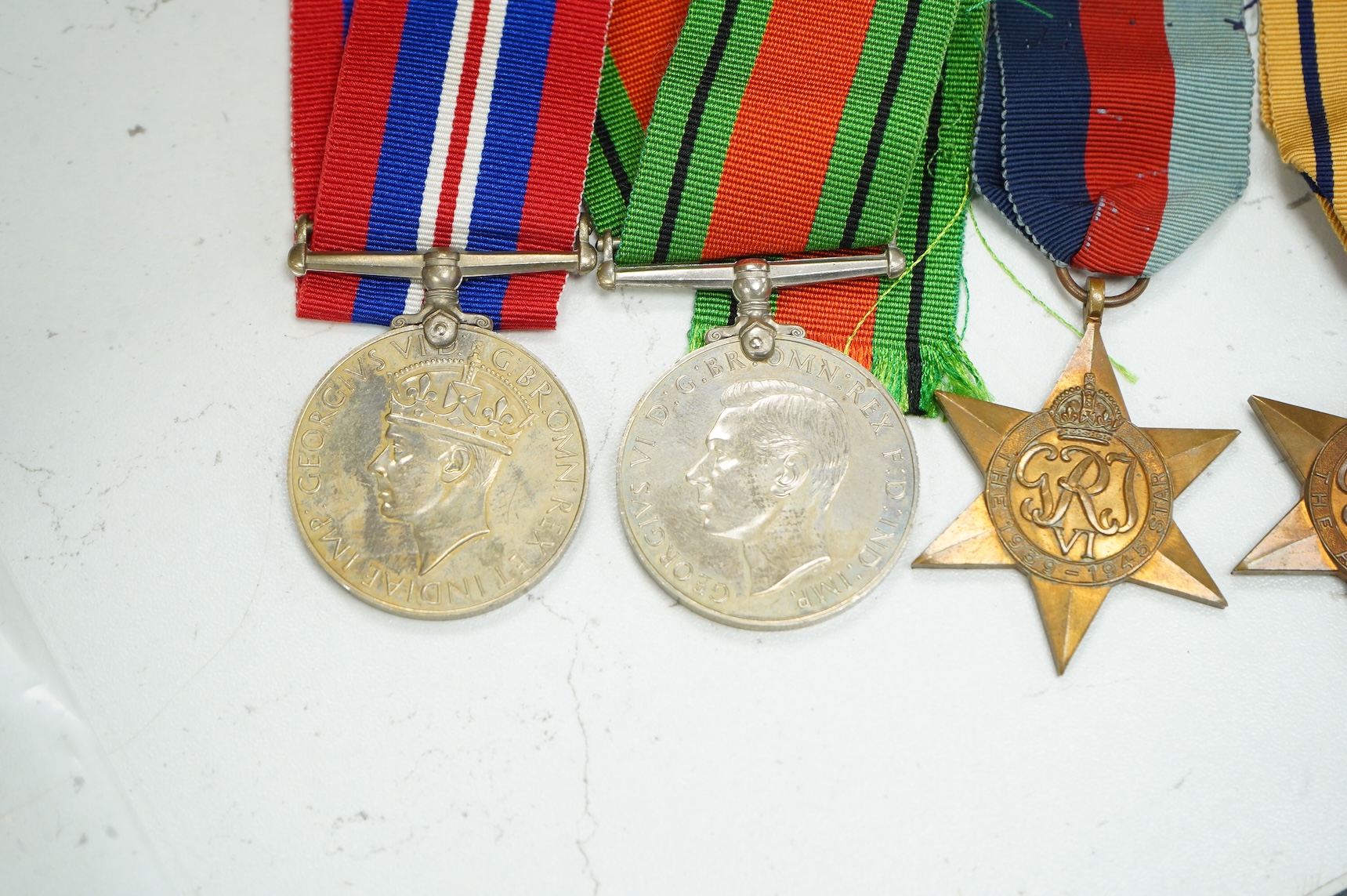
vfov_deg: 19.4
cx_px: 674
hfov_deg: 28.9
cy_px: 448
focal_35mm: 70
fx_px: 2617
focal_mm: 70
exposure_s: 1/125
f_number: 8
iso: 2500
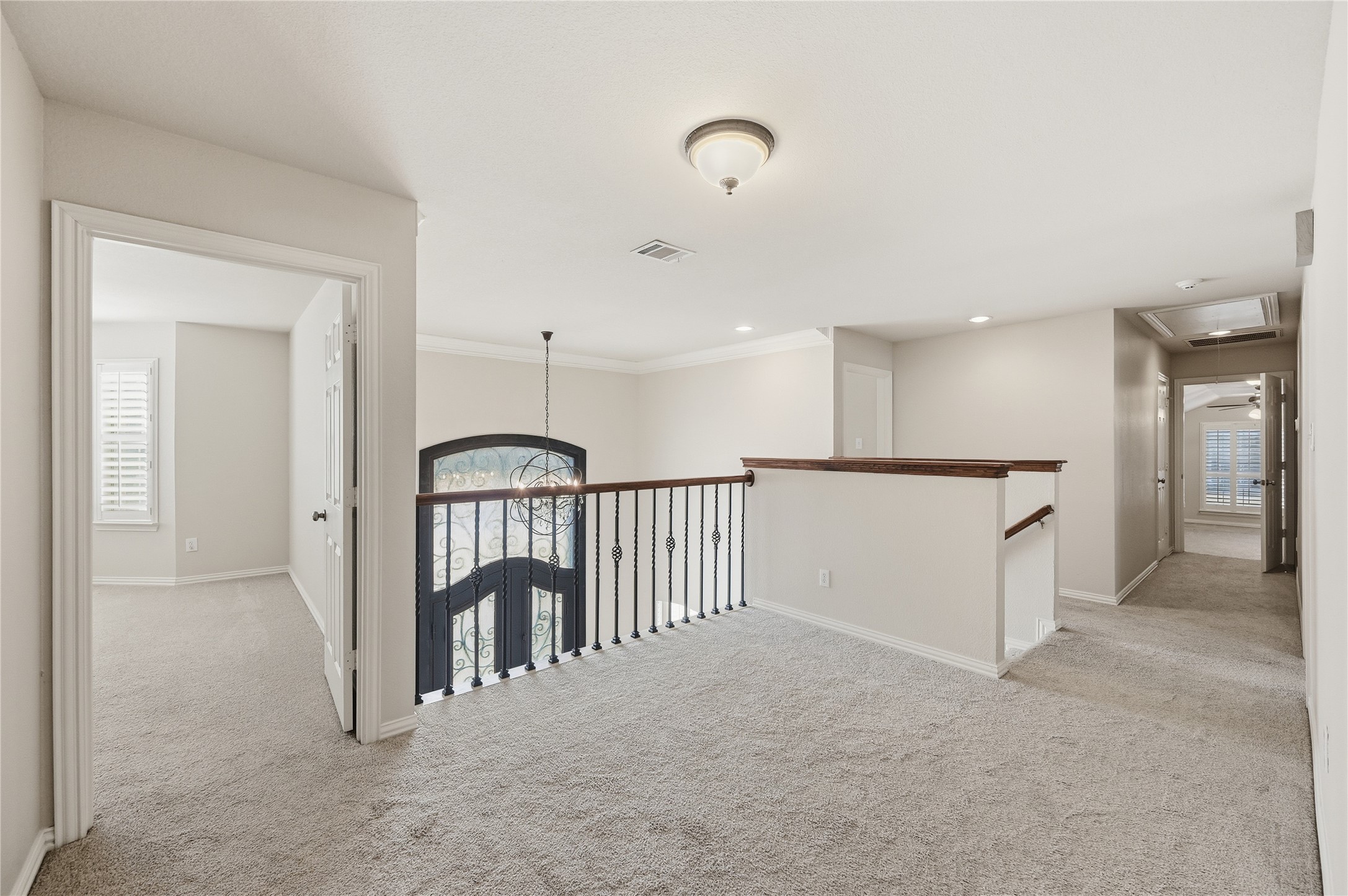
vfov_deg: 81.1
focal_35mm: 14
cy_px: 448
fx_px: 524
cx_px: 674
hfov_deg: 104.3
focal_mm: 14
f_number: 7.1
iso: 1000
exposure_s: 1/2500
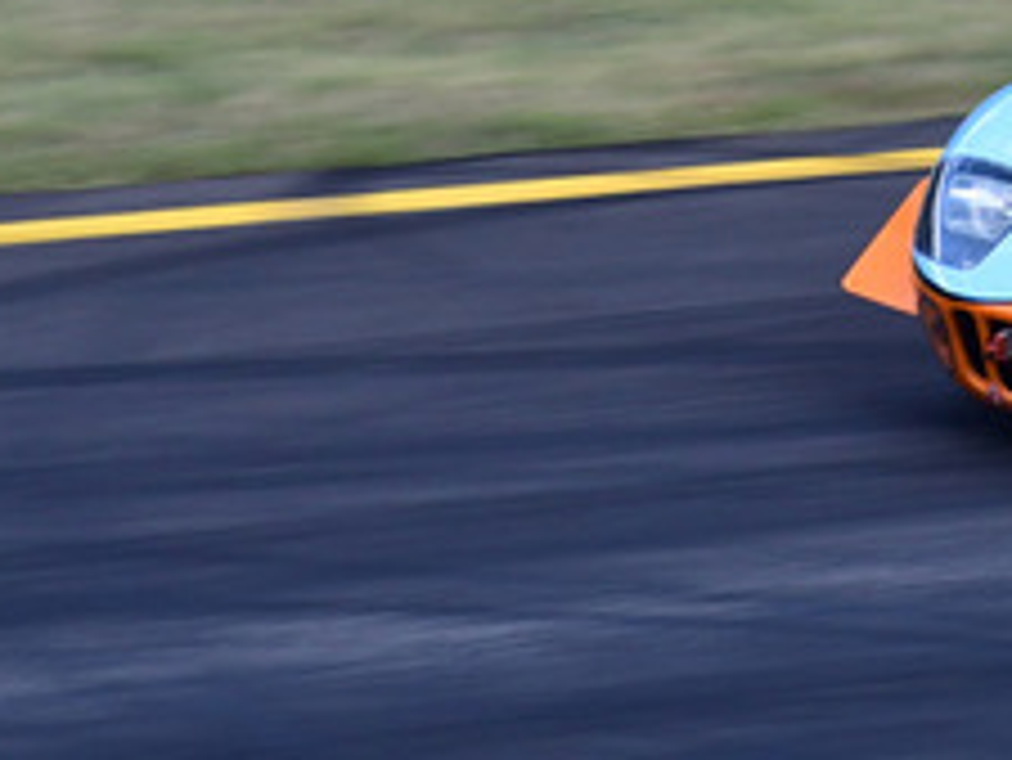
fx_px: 29982
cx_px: 1525
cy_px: -306
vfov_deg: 1.5
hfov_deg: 1.9
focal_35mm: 1025
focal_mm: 200
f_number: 10
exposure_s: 1/250
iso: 640
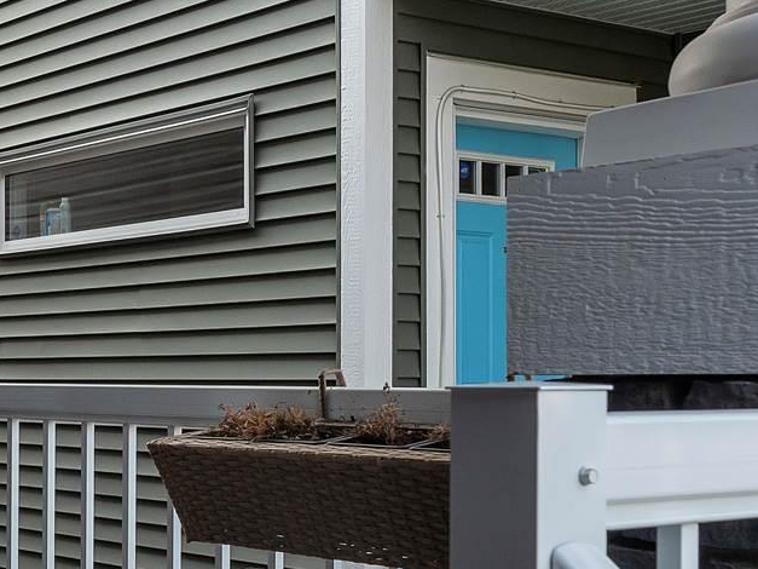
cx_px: -62
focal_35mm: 69
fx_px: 1517
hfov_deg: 26.1
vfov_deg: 21.2
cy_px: 346
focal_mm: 14.7
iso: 400
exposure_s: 1/250
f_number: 7.1
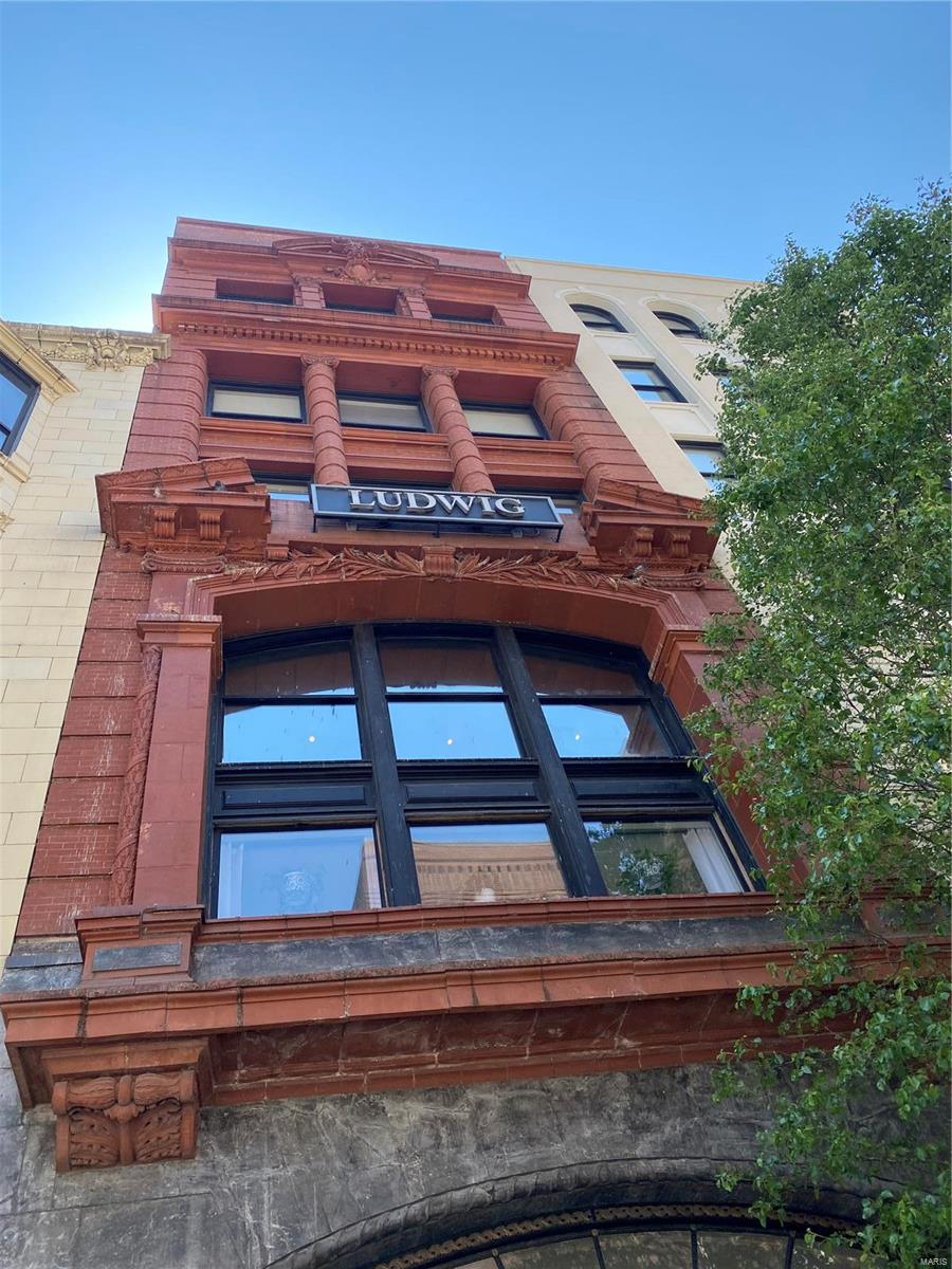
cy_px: 634
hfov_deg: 53.1
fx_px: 953
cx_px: 476
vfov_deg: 67.3
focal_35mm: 26
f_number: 1.8
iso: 32
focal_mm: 4.25
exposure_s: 1/767
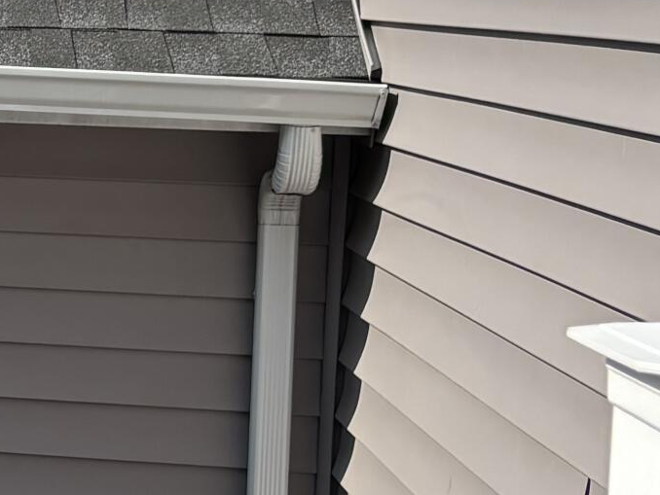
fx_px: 2193
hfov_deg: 14.4
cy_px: 120
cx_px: -638
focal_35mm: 115
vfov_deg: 12.8
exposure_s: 1/3650
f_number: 1.6
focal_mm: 5.96
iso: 50
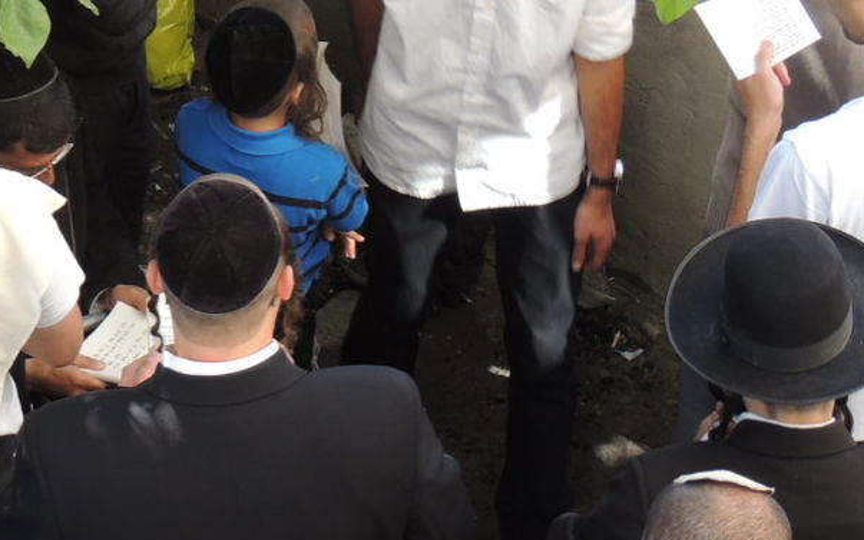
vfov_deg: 10.7
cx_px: 196
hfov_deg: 16.9
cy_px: 213
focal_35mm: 123
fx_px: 2897
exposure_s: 1/60
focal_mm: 8.9
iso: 100
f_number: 3.6
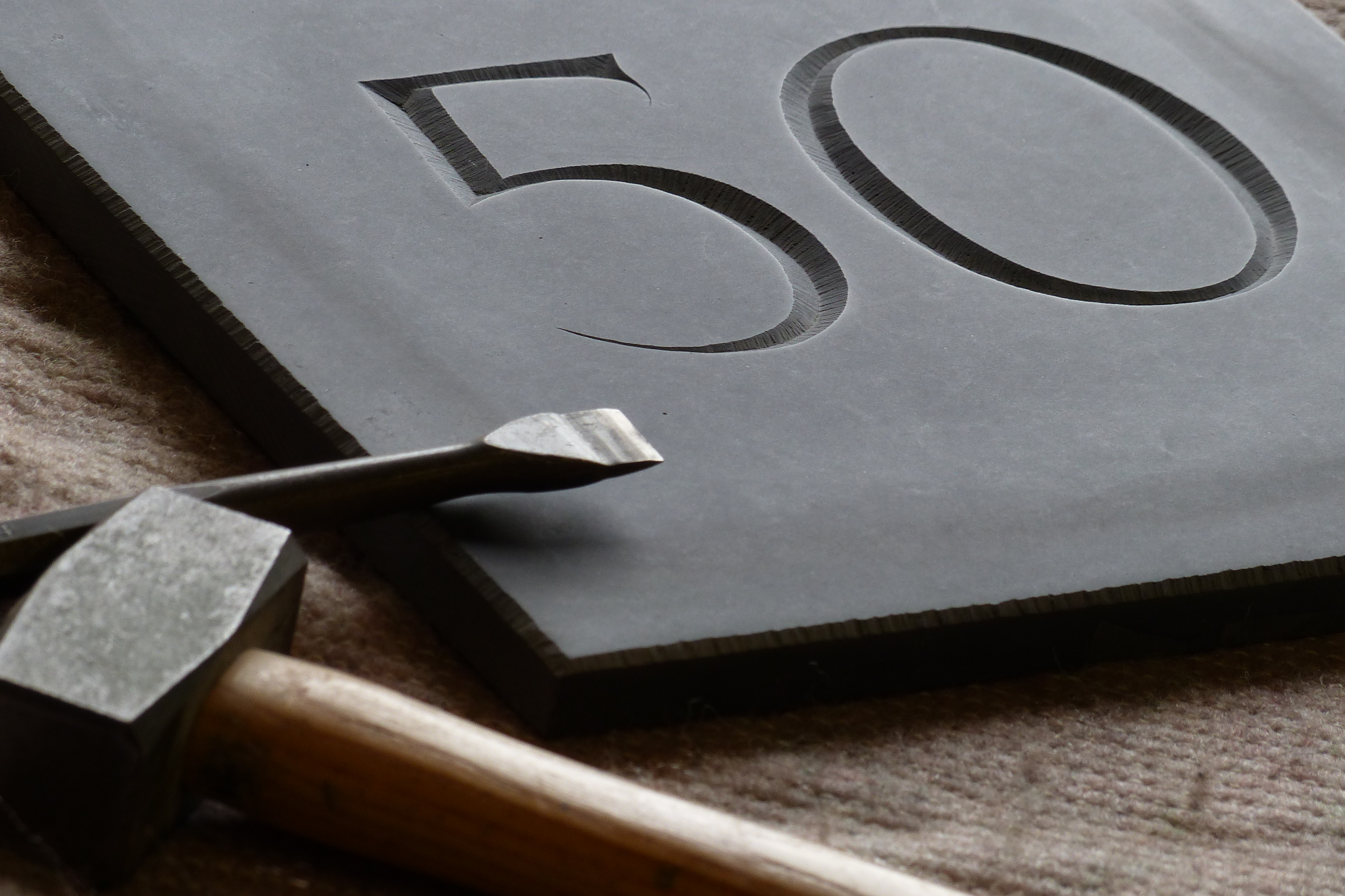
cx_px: 673
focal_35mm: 217
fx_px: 8106
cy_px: 405
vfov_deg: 6.3
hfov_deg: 9.5
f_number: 4
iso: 100
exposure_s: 1/125
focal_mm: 34
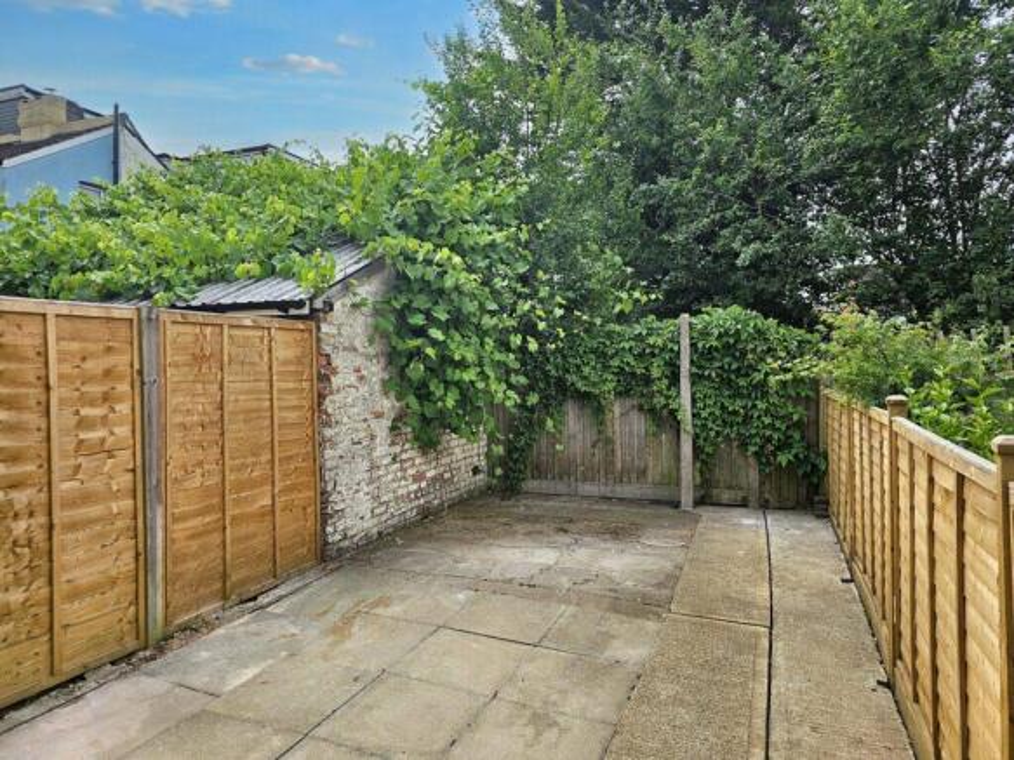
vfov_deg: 58.9
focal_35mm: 23
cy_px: 380
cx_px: 507
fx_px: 674
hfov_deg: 73.9
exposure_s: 1/843
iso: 10
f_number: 1.7
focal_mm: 6.3
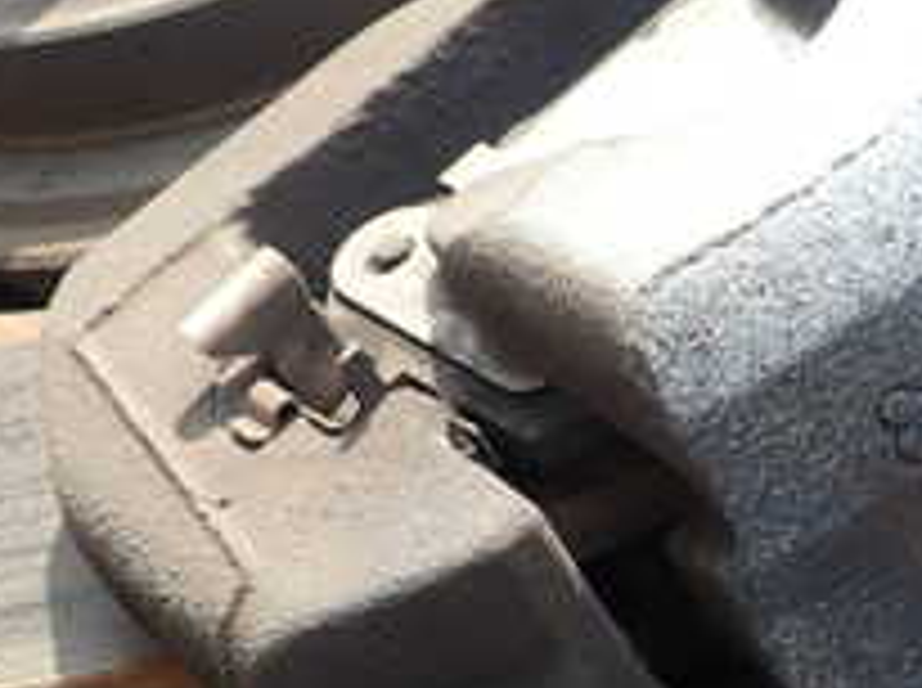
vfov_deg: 16.7
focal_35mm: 88
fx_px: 2340
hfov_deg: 21.1
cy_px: 391
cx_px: 1030
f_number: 3.2
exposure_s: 1/160
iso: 100
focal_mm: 5.5
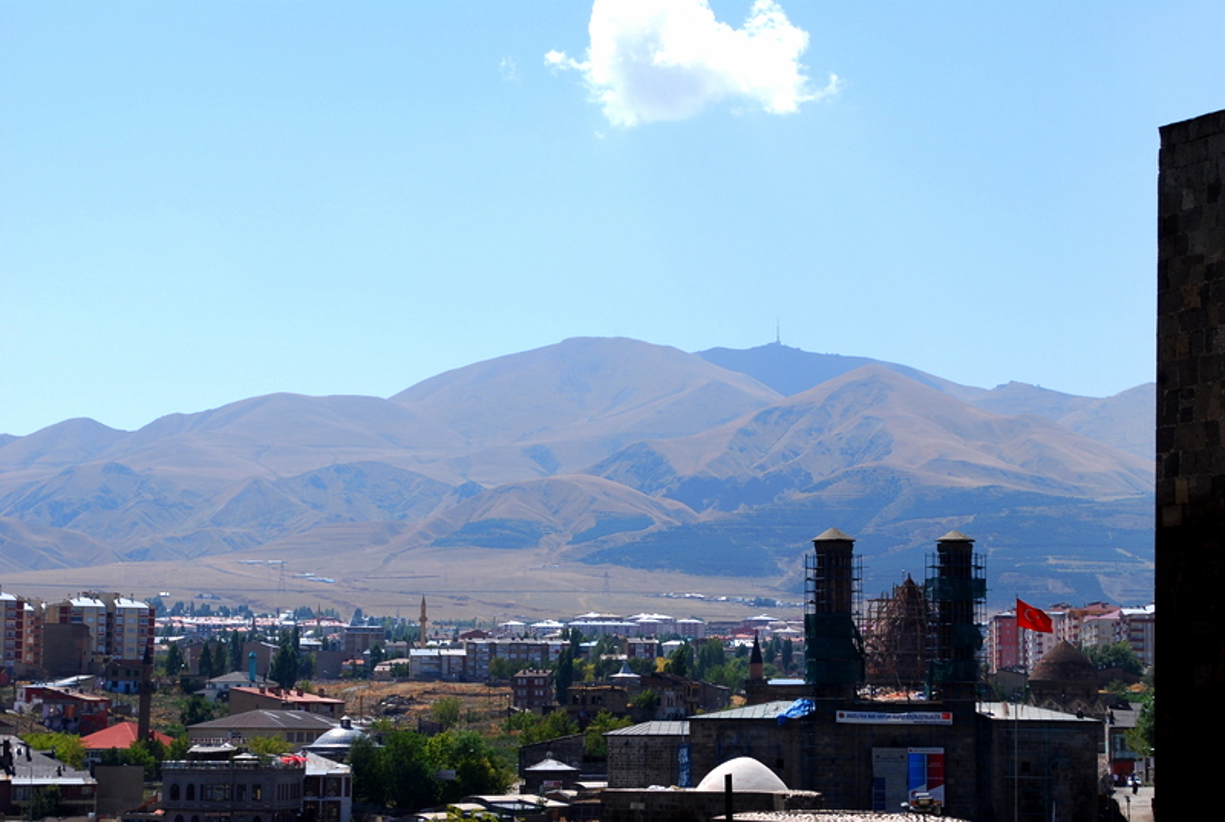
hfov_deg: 24.6
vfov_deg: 16.6
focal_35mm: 82
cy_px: 411
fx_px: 2813
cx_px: 612
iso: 110
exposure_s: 1/250
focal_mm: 55
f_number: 10
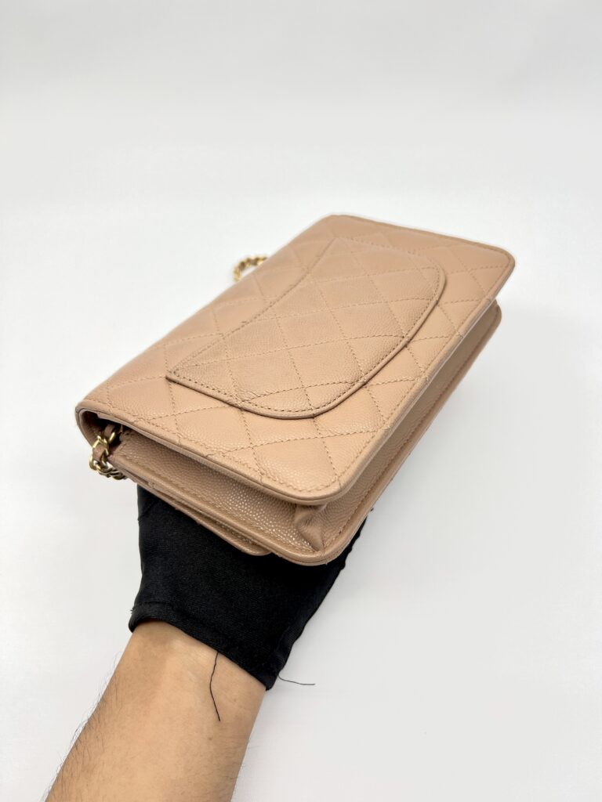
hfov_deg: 53.1
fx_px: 603
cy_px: 401
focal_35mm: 26
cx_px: 301
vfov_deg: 67.3
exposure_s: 1/115
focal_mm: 5.7
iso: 32
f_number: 1.5
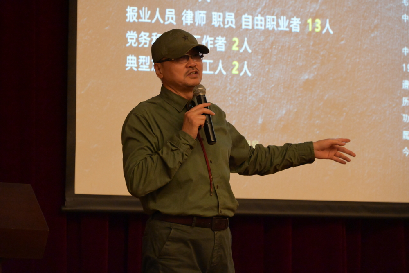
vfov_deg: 9.2
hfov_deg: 13.7
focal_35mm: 150
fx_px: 1704
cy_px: 136
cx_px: 204
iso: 8000
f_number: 6.3
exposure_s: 1/80
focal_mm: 150
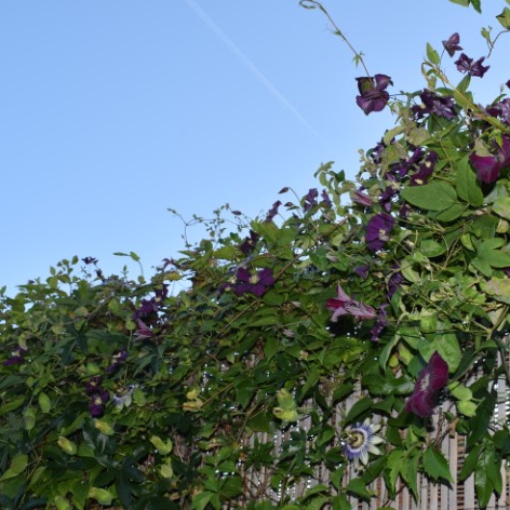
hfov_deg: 34.7
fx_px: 811
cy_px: 257
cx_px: 317
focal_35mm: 49
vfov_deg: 34.9
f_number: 8
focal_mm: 25
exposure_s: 1/60
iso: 100
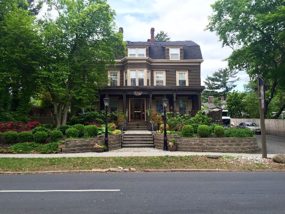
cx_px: 142
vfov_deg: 48.3
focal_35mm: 29
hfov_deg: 61.6
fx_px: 239
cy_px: 107
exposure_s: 1/466
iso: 32
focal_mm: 4.15
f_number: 2.2
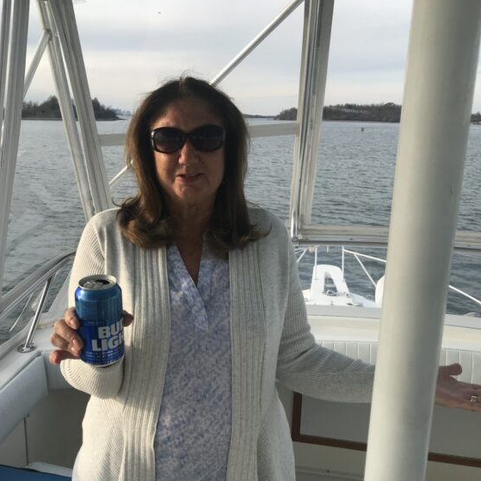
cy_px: 243
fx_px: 535
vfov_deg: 48.5
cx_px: 188
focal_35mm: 34
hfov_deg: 48.1
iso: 20
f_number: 1.8
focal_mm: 3.99
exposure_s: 1/647
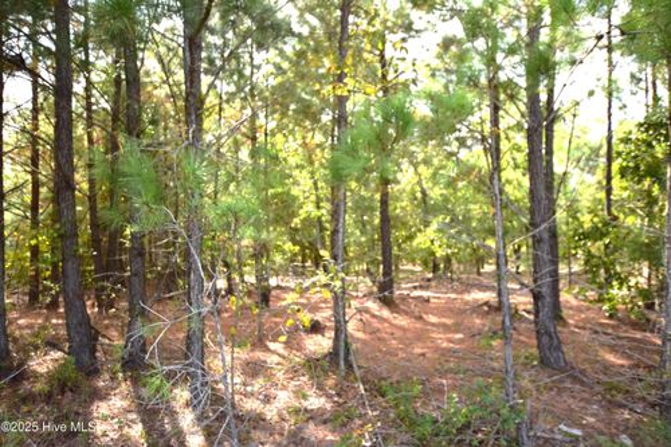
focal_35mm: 25
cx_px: 336
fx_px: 466
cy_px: 224
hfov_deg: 71.5
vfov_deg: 51.3
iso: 400
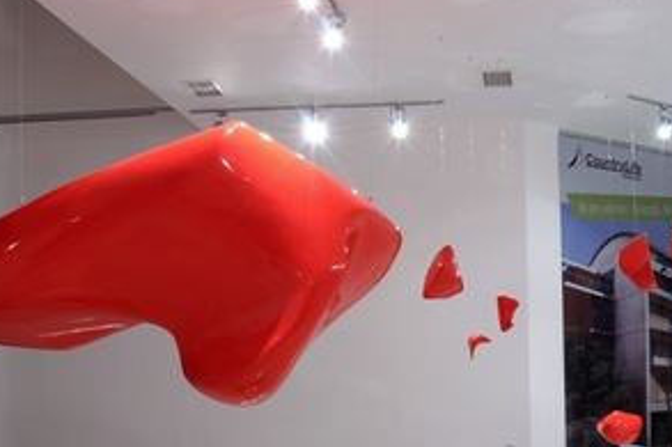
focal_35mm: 59
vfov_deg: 22.9
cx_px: 424
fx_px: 1101
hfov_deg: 33.8
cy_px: 299
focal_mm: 24
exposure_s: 2
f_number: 14
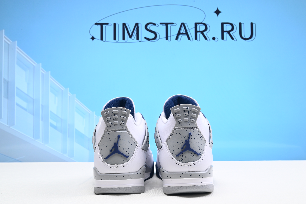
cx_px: 153
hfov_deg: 47.4
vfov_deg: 32.7
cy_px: 102
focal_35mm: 41
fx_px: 349
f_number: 16
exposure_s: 1/2
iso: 100
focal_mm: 41
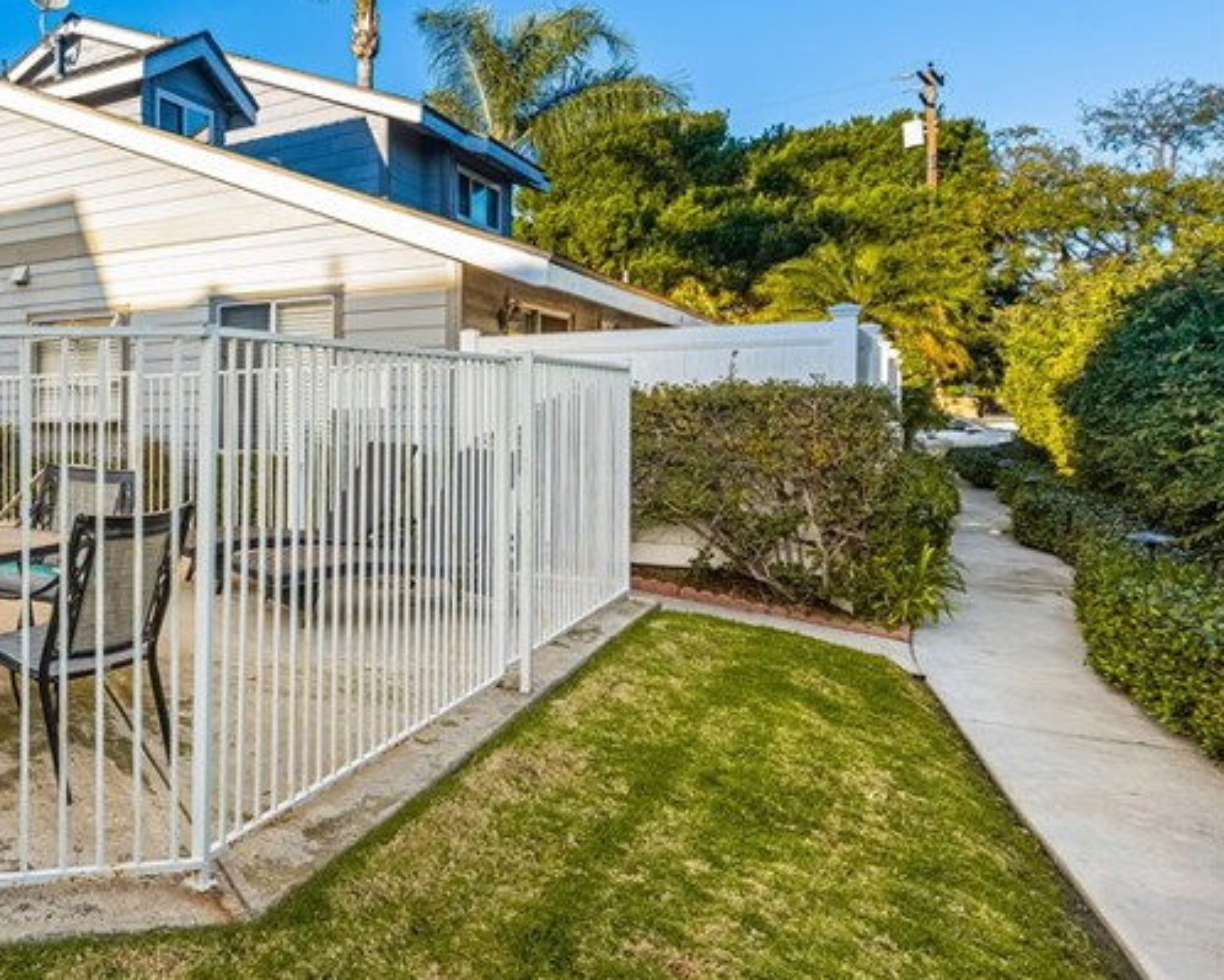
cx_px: -29
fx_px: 979
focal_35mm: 27
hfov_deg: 50.3
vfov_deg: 53.0
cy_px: 408
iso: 100
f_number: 9
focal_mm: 14
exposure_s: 1/200
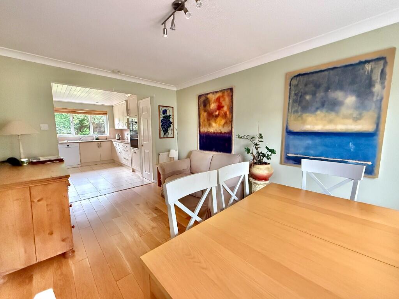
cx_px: 200
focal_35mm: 14
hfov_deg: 102.1
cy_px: 150
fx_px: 161
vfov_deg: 85.7
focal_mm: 2.22
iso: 1000
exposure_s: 1/60
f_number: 2.2
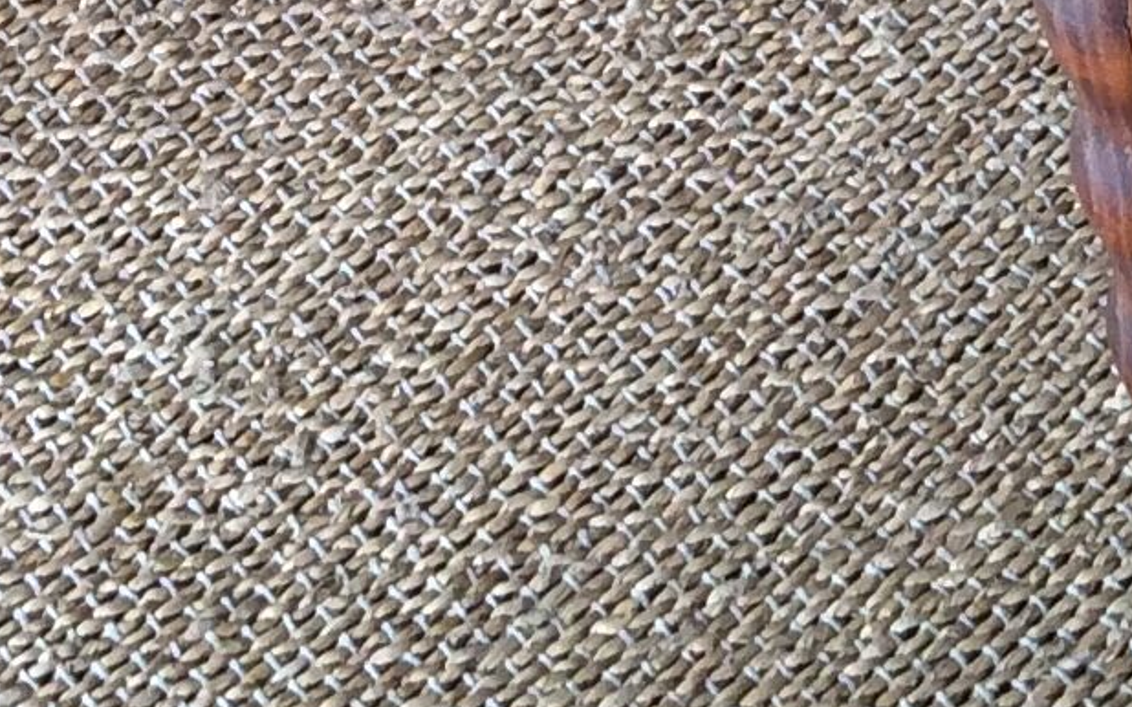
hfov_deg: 14.7
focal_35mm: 142
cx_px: 595
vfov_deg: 8.6
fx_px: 4380
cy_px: -813
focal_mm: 3.3
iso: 50
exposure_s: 1/25
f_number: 2.4
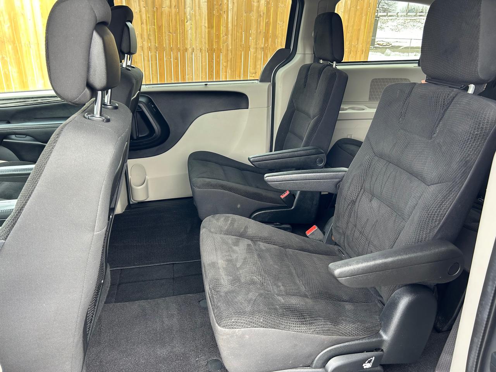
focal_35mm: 26
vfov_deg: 53.1
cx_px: 248
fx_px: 373
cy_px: 186
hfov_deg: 67.3
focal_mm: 5.7
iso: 64
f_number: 1.5
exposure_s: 1/121
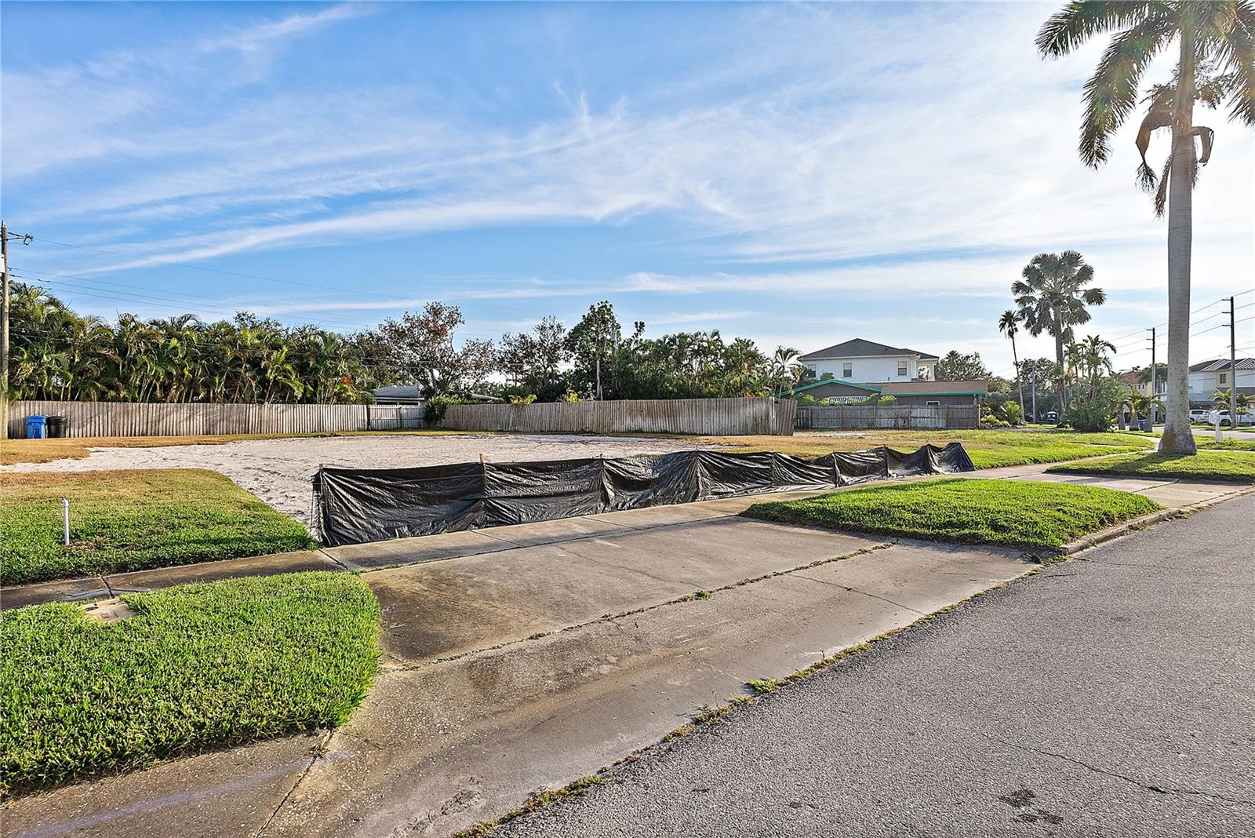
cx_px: 628
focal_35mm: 19
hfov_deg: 86.9
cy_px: 419
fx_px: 663
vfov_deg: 64.6
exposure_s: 1/1000
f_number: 9
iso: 1600
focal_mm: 19
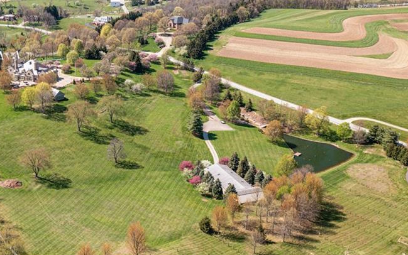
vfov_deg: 28.4
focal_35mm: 45
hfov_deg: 43.0
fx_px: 500
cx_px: 105
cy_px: 83
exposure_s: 1/120
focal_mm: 10.26
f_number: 4.5
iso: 100
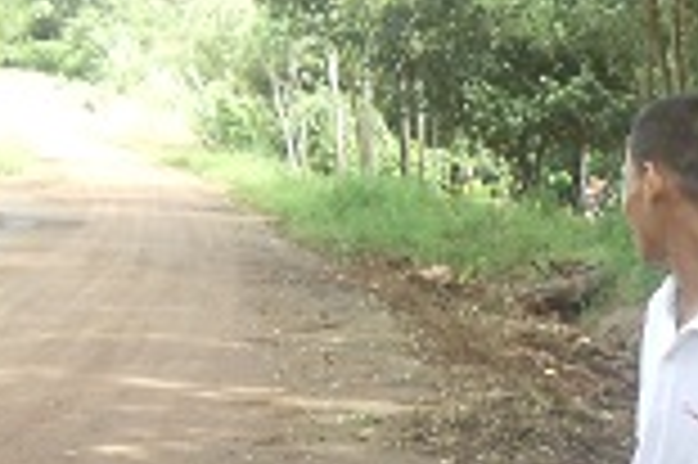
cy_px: 728
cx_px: 993
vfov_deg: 8.7
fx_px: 2963
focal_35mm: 153
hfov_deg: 12.8
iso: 80
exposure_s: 1/60
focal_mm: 6
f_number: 3.5
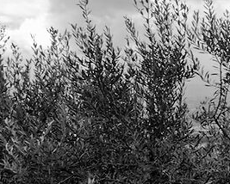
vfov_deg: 6.6
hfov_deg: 6.3
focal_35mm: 236
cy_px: 103
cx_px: 982
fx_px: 1608
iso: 400
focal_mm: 28
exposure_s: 1/250
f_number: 5.6
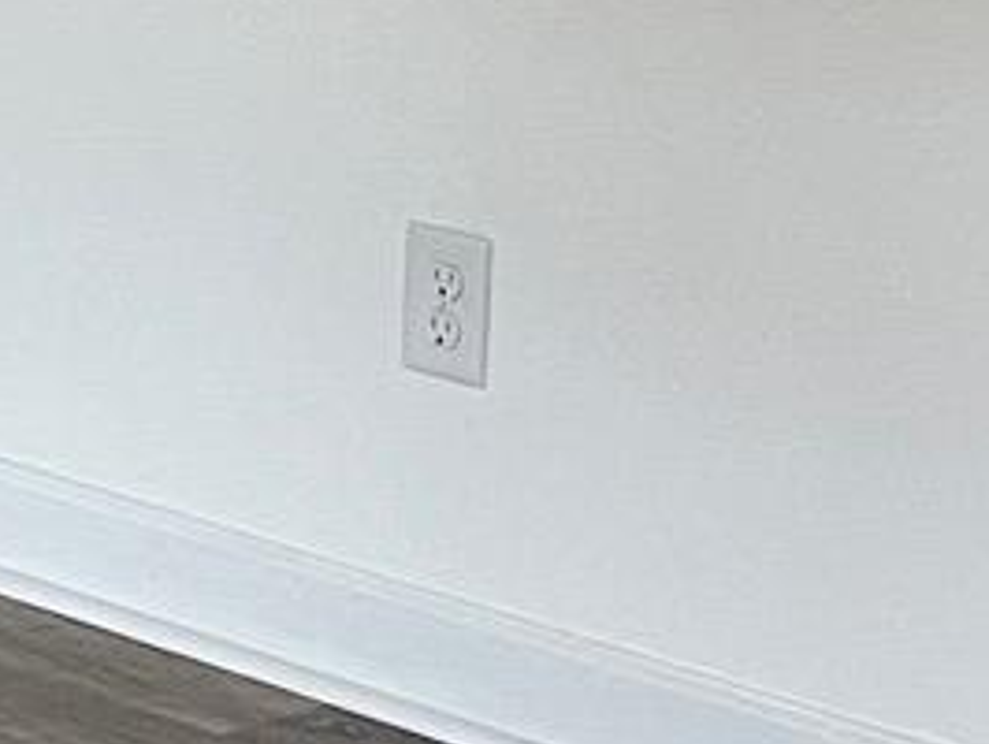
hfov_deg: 8.9
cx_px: -1469
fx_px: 5719
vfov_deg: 7.3
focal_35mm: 200
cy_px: -324
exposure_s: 1/60
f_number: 1.5
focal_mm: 5.7
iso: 125
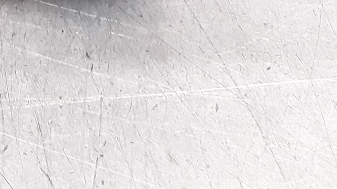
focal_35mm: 97
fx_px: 867
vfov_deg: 11.2
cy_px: -196
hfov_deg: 21.2
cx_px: -10
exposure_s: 1/50
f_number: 1.9
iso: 100
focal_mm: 2.91
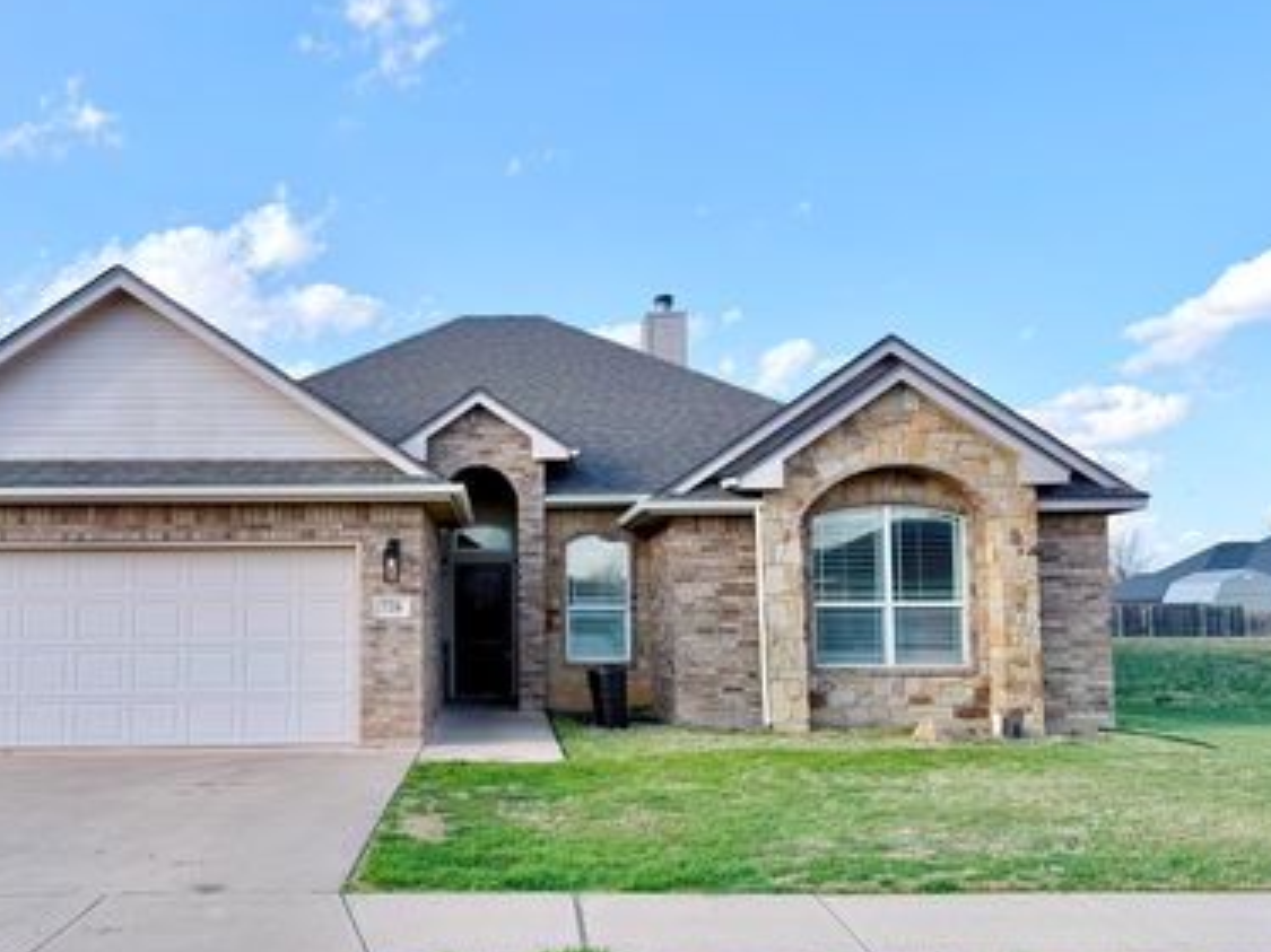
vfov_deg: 44.0
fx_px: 1175
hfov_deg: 56.2
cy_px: 540
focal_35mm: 32
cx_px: 481
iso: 80
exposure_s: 1/3021
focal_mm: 6.76
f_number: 1.78
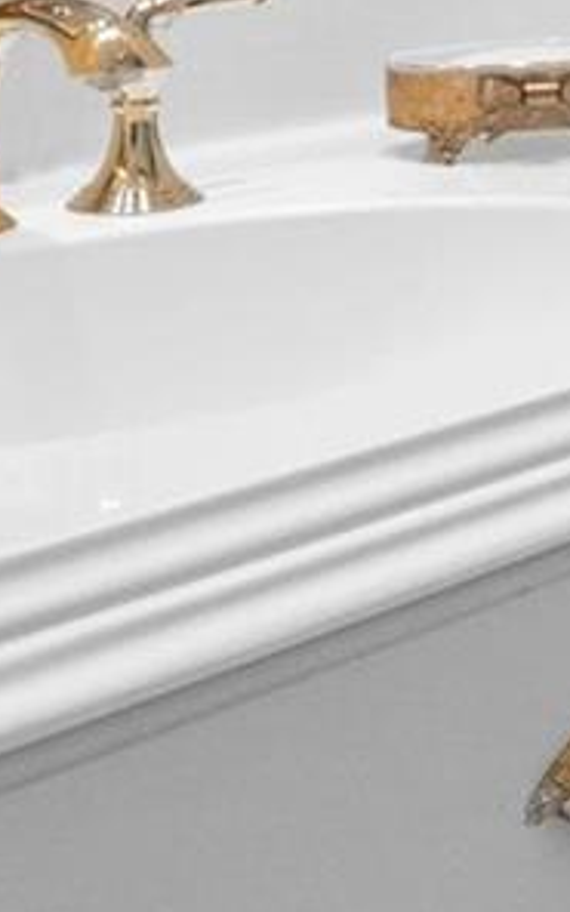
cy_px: -240
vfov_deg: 19.5
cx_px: 1183
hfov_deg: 11.7
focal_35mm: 99
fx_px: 2461
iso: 400
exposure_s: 1/20
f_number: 8
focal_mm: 9
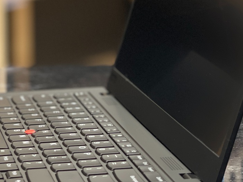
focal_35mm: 146
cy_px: 46
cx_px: 89
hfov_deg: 13.5
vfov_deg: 10.1
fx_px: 1025
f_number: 2.2
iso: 250
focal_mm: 7.5
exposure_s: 1/40
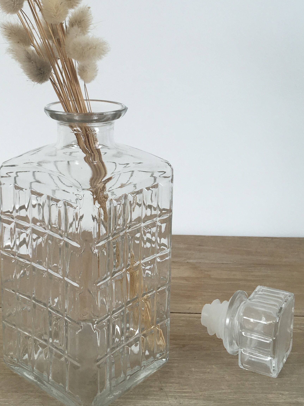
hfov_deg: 28.3
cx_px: 94
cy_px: 138
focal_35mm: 51
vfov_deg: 37.1
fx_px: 597
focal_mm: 4.15
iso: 25
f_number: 2.2
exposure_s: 1/100
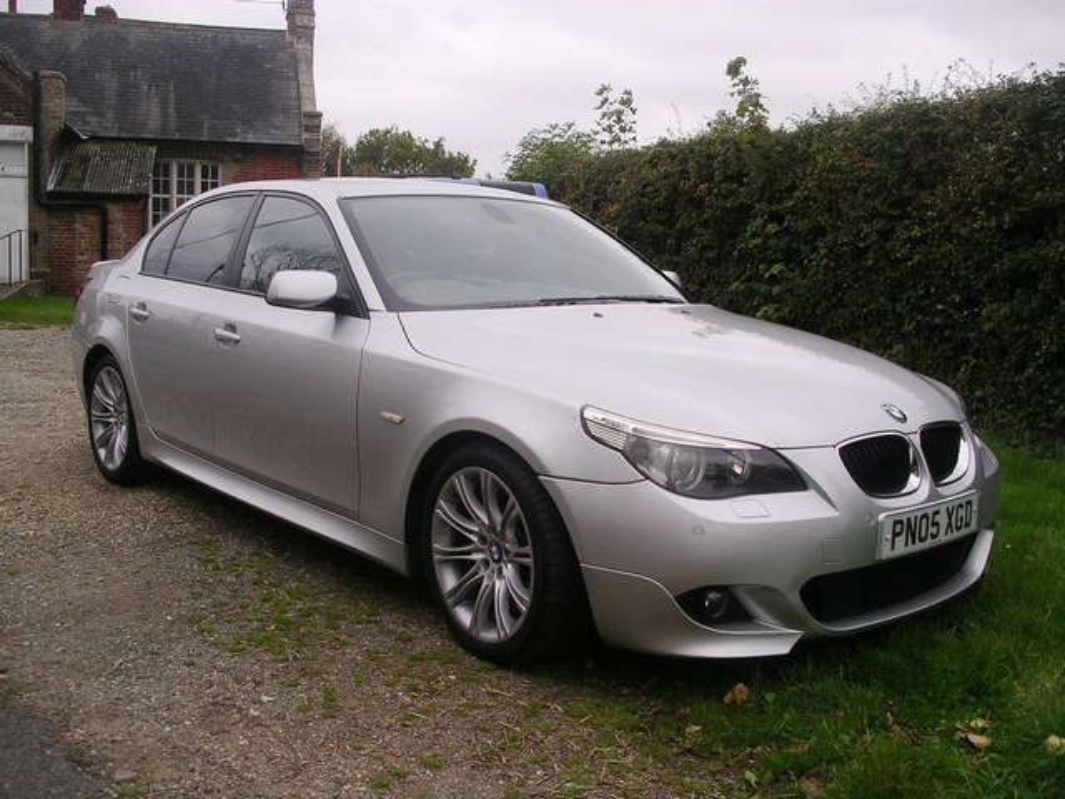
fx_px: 1138
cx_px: 532
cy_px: 400
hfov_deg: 50.1
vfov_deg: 38.7
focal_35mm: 37
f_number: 3.2
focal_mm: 7.8
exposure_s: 1/253
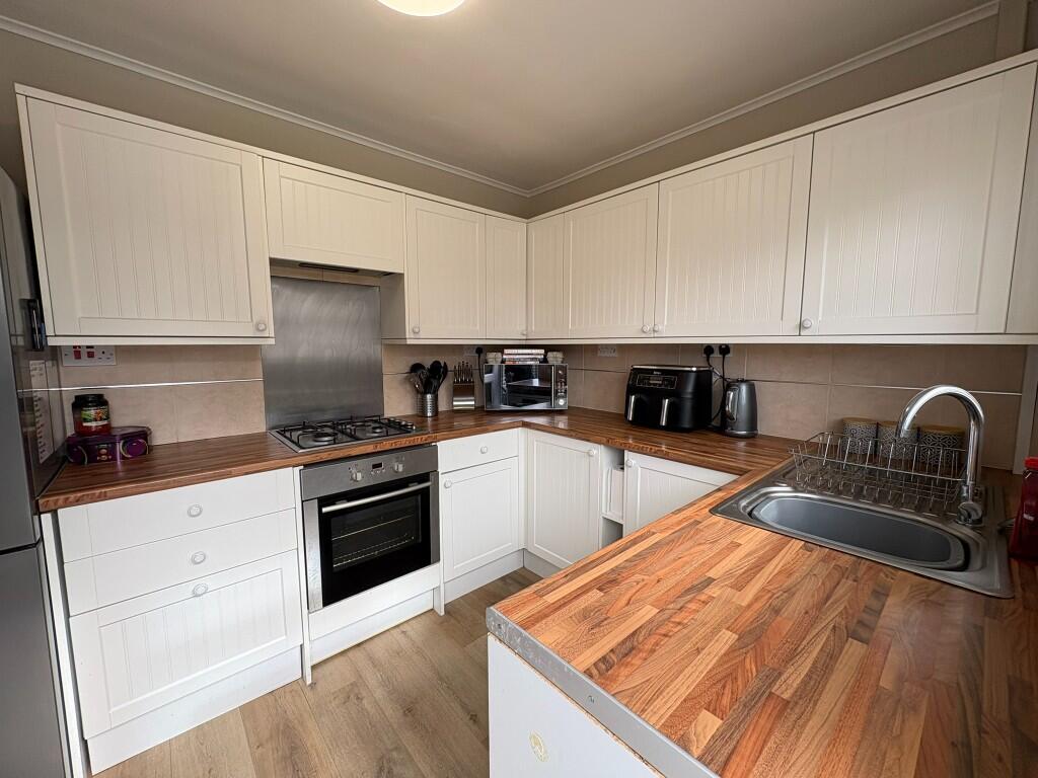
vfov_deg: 85.7
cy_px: 389
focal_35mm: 14
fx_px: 420
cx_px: 519
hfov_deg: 102.1
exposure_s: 1/140
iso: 40
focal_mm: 2.22
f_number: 2.2
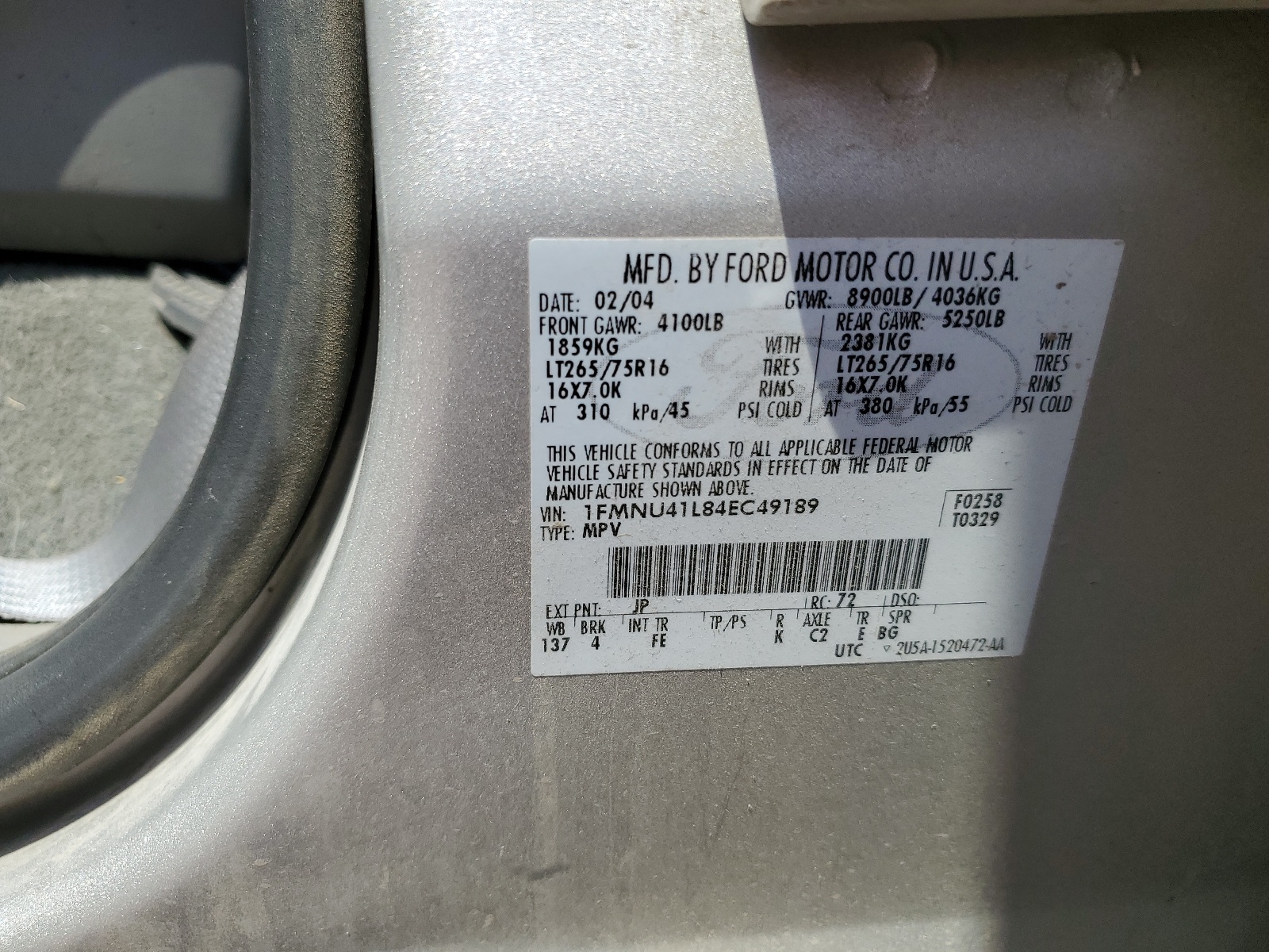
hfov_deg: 67.3
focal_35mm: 26
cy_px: 476
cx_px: 634
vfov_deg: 53.1
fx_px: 953
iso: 50
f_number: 1.5
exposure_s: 1/1250
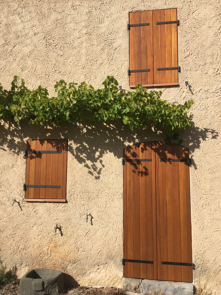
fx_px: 247
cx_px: 110
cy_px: 148
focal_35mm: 29
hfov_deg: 48.2
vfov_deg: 61.7
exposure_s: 1/1603
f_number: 2.2
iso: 25
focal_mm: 4.15
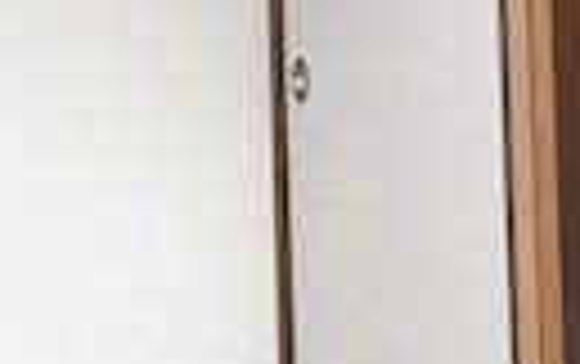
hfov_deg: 12.9
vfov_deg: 8.9
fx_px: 2327
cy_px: 108
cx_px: -445
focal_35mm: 147
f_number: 1.8
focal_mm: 3.99
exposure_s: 1/30
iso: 25
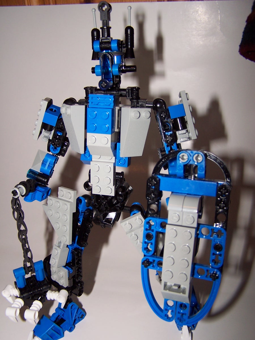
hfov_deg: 37.7
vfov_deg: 49.0
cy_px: 170
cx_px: 128
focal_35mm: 38
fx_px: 373
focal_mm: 6.3
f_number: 2.8
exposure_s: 1/60
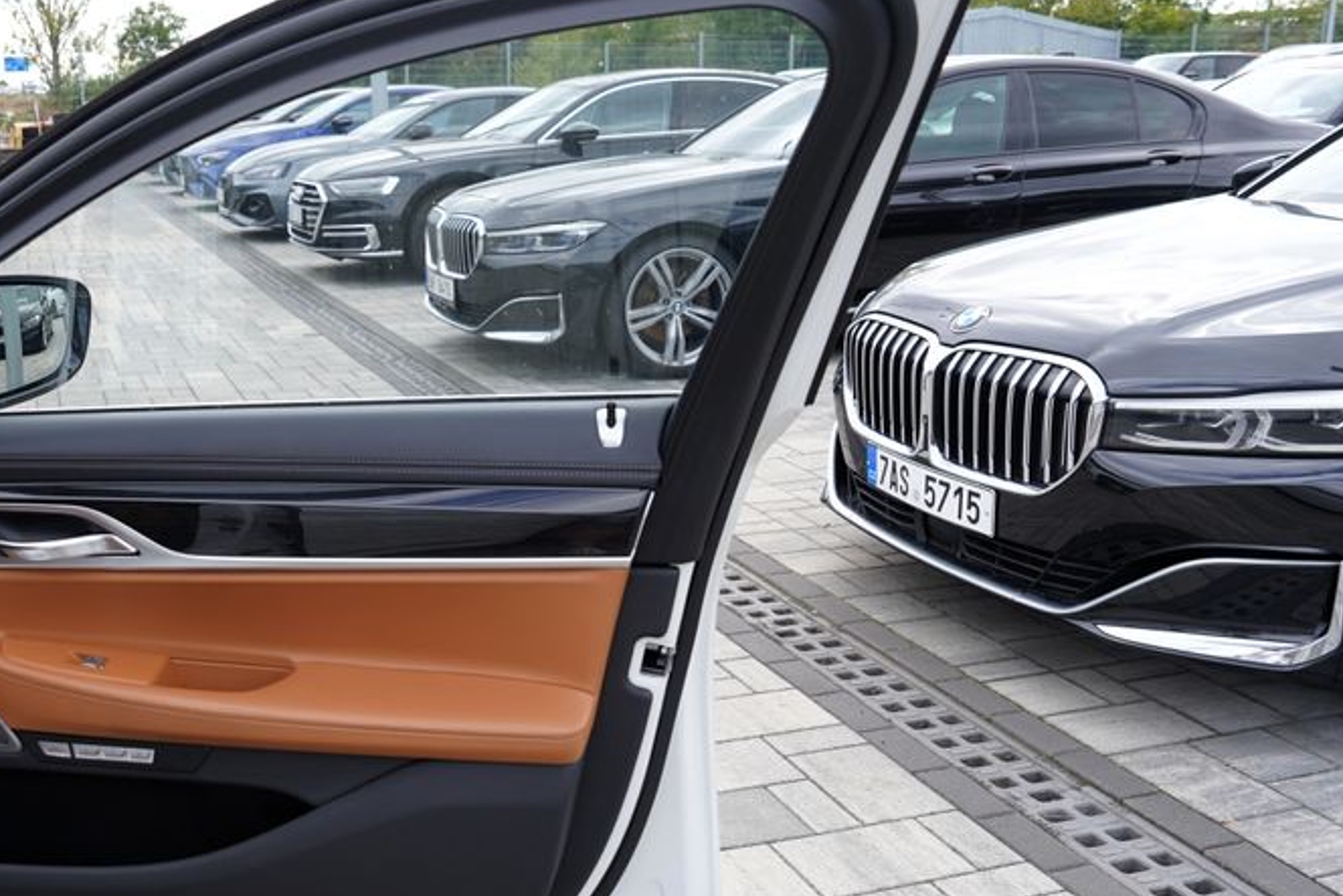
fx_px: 1381
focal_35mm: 37
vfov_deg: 35.9
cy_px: 474
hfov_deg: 50.5
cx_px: 396
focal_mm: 24
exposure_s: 1/125
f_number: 5.6
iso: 100
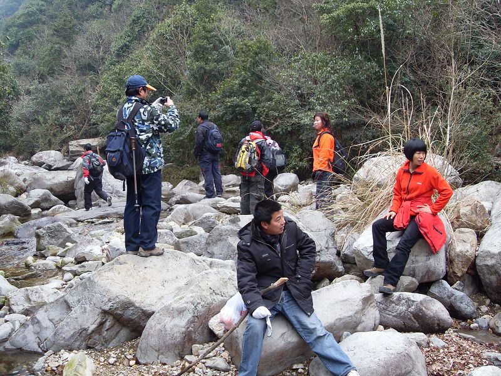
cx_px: 250
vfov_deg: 38.7
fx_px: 536
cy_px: 188
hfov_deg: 50.1
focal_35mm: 37
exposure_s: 1/90
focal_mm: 6.3
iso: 100
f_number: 2.8
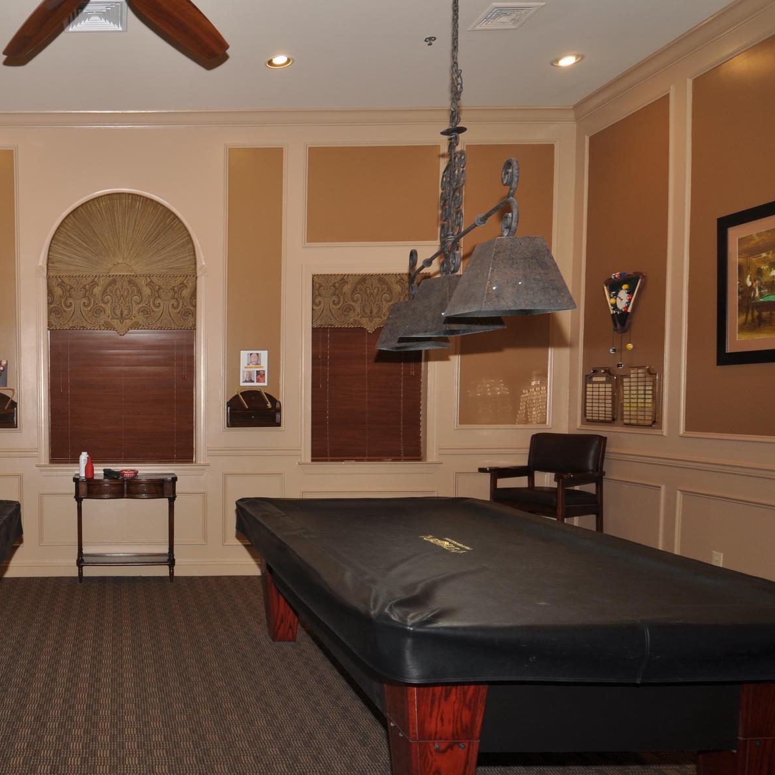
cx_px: 114
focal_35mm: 29
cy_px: 441
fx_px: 728
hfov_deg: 51.1
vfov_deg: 55.9
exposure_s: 1/60
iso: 200
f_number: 4
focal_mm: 13
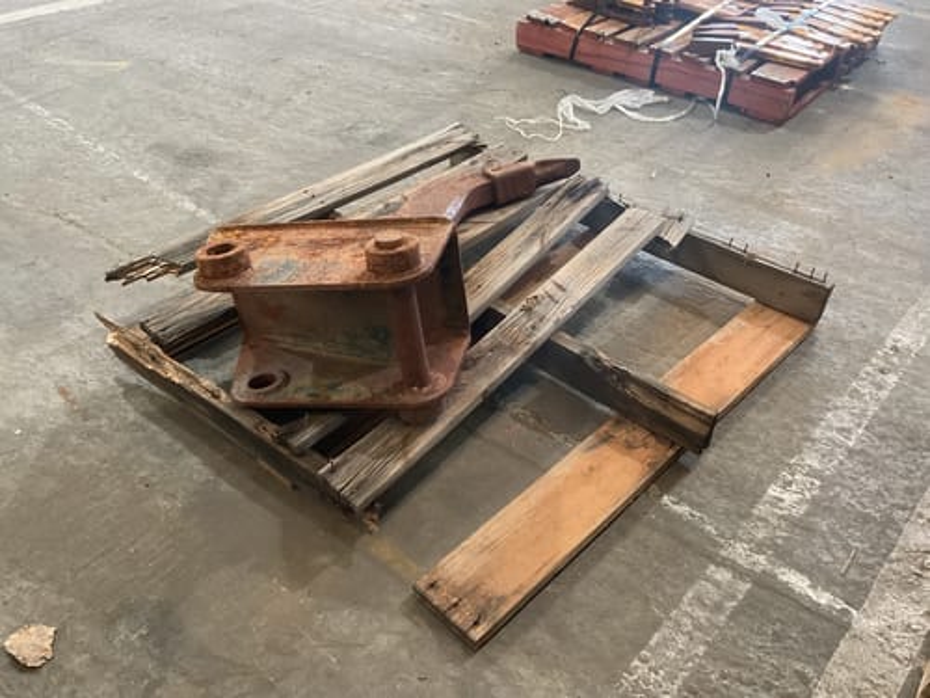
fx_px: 779
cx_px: 465
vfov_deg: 48.2
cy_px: 349
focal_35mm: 29
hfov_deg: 61.7
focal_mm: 3
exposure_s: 1/60
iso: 250
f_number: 1.8
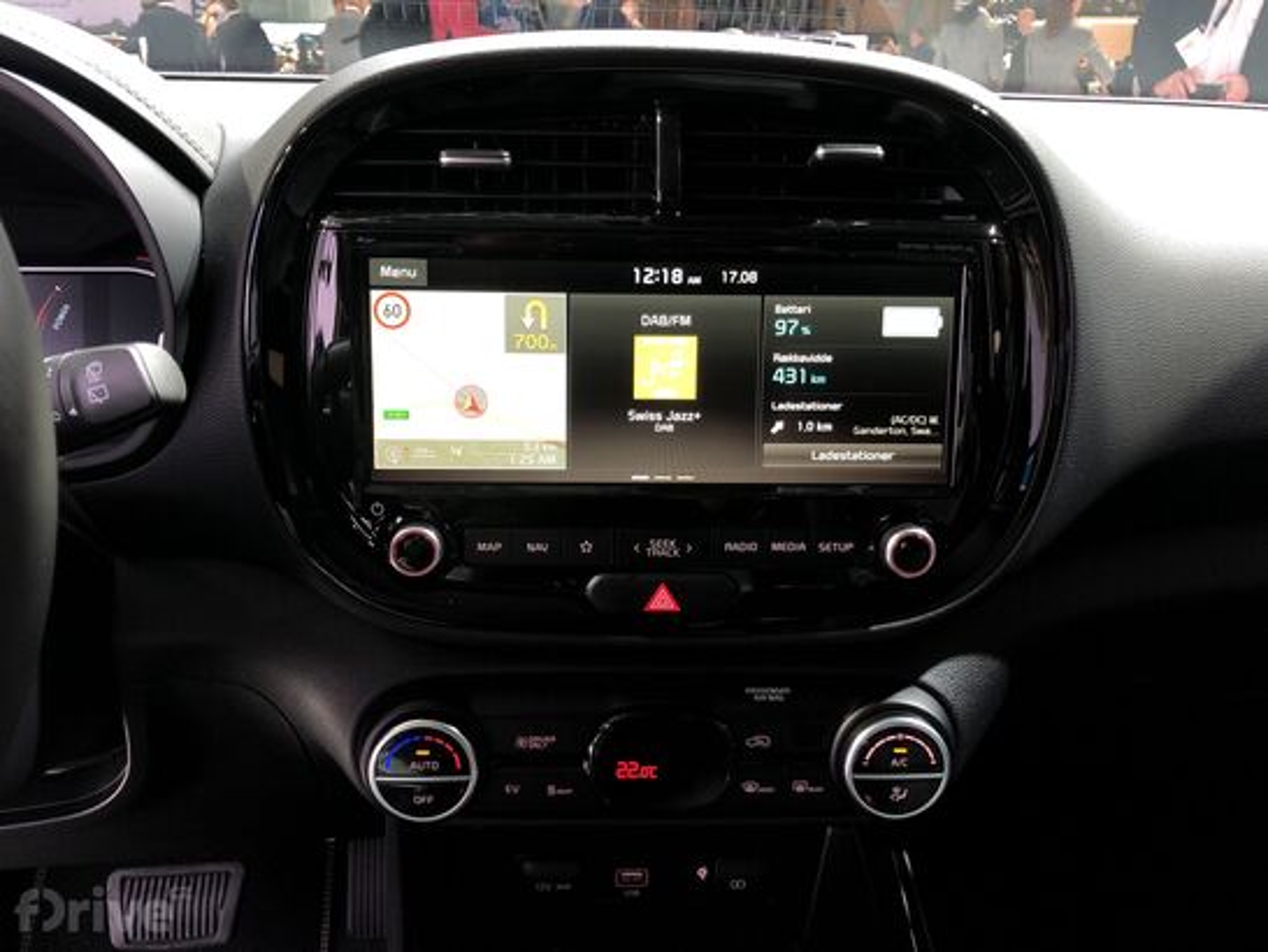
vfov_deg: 49.8
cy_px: 476
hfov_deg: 63.4
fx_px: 1026
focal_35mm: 28
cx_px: 634
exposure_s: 1/21
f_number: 1.8
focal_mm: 3.99
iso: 40
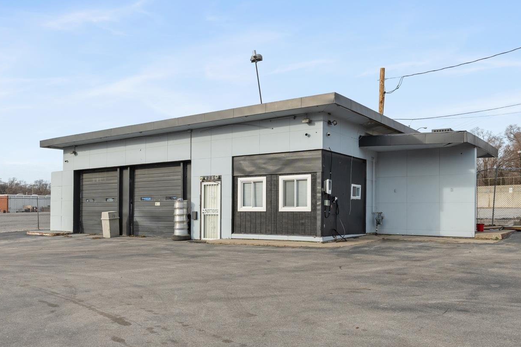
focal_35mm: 33
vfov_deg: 39.7
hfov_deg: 57.1
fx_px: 478
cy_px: 220
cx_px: 230
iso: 400
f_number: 9
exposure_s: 1/800
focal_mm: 16
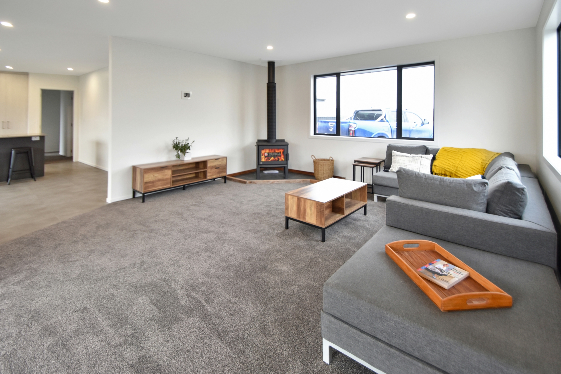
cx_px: 280
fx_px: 234
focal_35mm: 15
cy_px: 187
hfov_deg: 100.4
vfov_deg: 77.3
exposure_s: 1/100
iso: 400
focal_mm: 10
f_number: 5
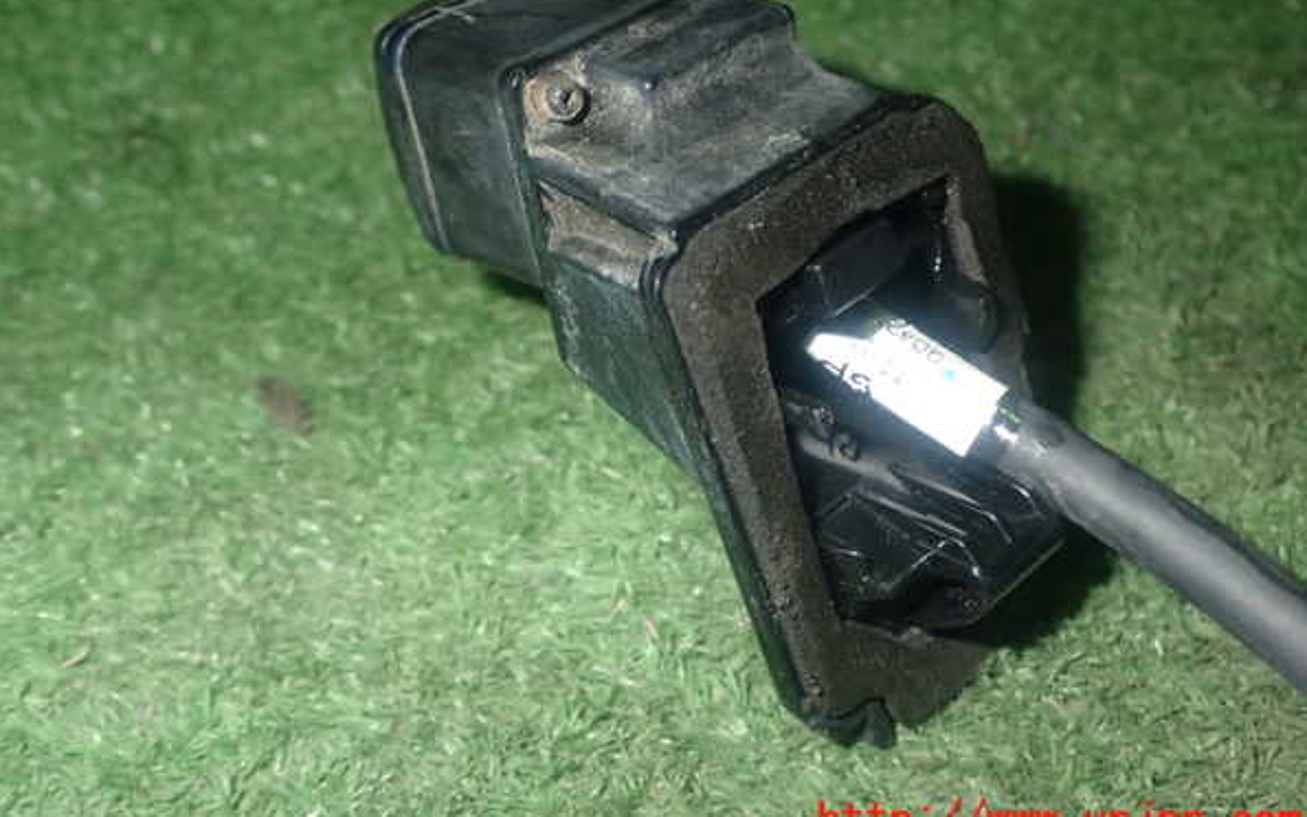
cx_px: 655
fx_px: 1674
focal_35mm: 47
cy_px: 356
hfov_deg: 42.6
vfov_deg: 27.4
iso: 500
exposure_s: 1/40
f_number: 9
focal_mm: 7.84
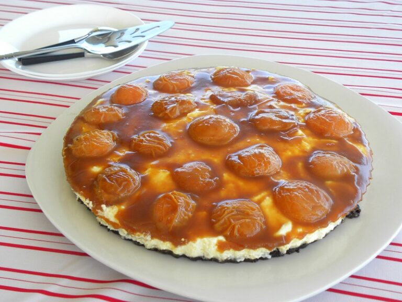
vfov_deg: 28.0
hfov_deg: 36.8
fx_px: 604
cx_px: 201
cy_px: 151
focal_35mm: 52
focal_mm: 9.2
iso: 64
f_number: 3.5
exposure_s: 1/70.4
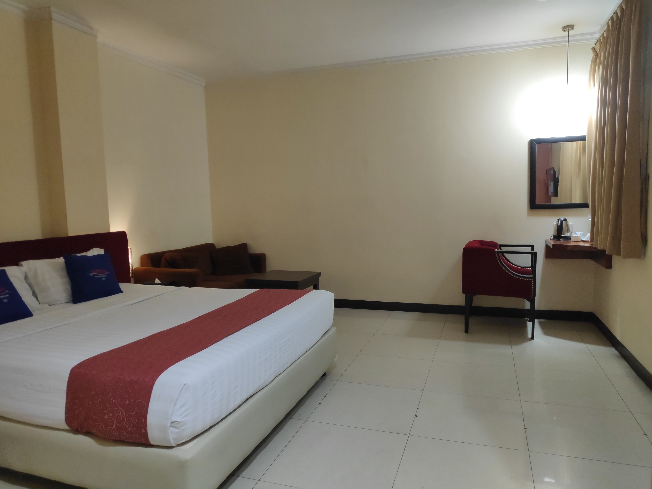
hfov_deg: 81.7
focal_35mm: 20
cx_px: 326
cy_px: 244
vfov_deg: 66.0
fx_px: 377
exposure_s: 1/50
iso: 575
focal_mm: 3.94
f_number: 1.9
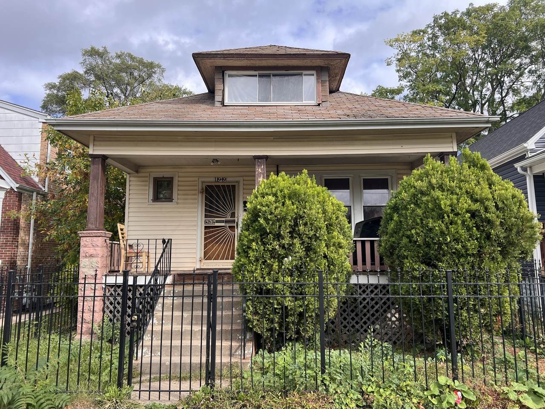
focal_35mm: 26
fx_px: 409
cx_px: 272
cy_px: 204
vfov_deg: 53.1
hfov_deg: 67.3
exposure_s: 1/1295
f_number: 1.5
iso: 50
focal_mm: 5.7
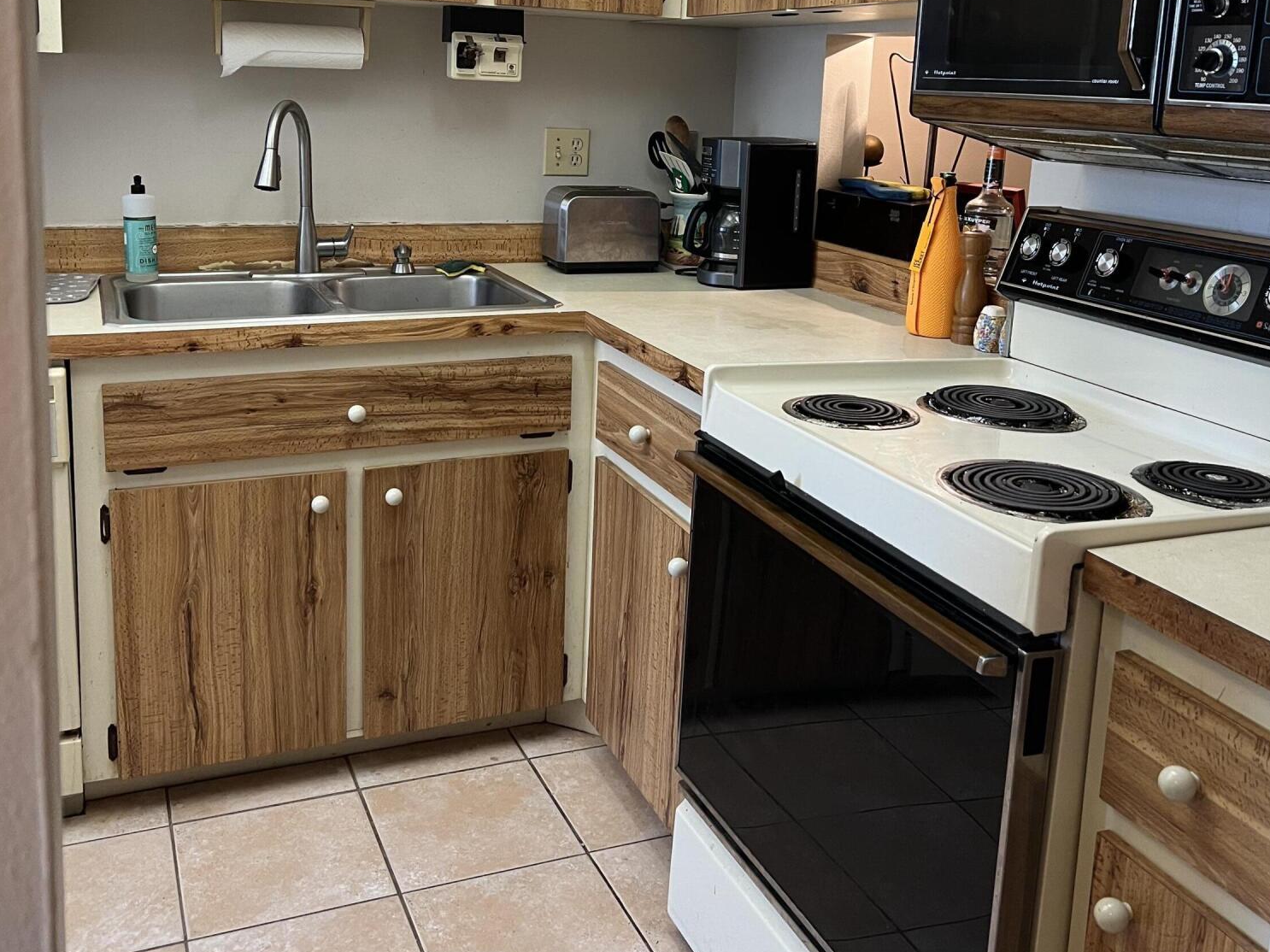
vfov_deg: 40.0
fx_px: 1284
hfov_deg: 52.6
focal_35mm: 35
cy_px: 295
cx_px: 638
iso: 125
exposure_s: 1/60
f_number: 1.5
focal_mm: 5.7
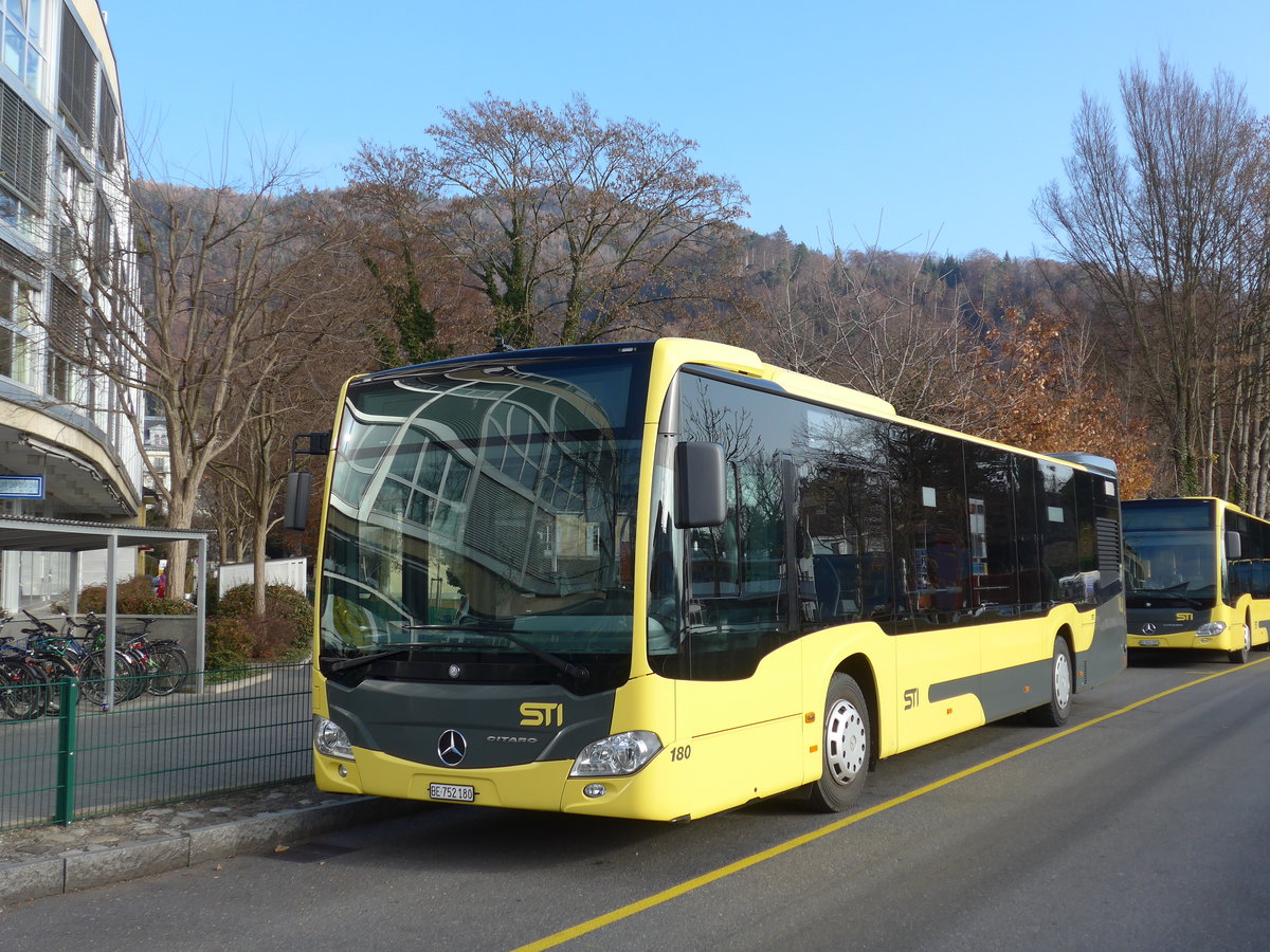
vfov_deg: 36.8
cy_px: 476
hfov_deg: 47.9
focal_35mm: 39
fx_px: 1431
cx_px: 635
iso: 80
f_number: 2.8
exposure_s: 1/640
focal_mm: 8
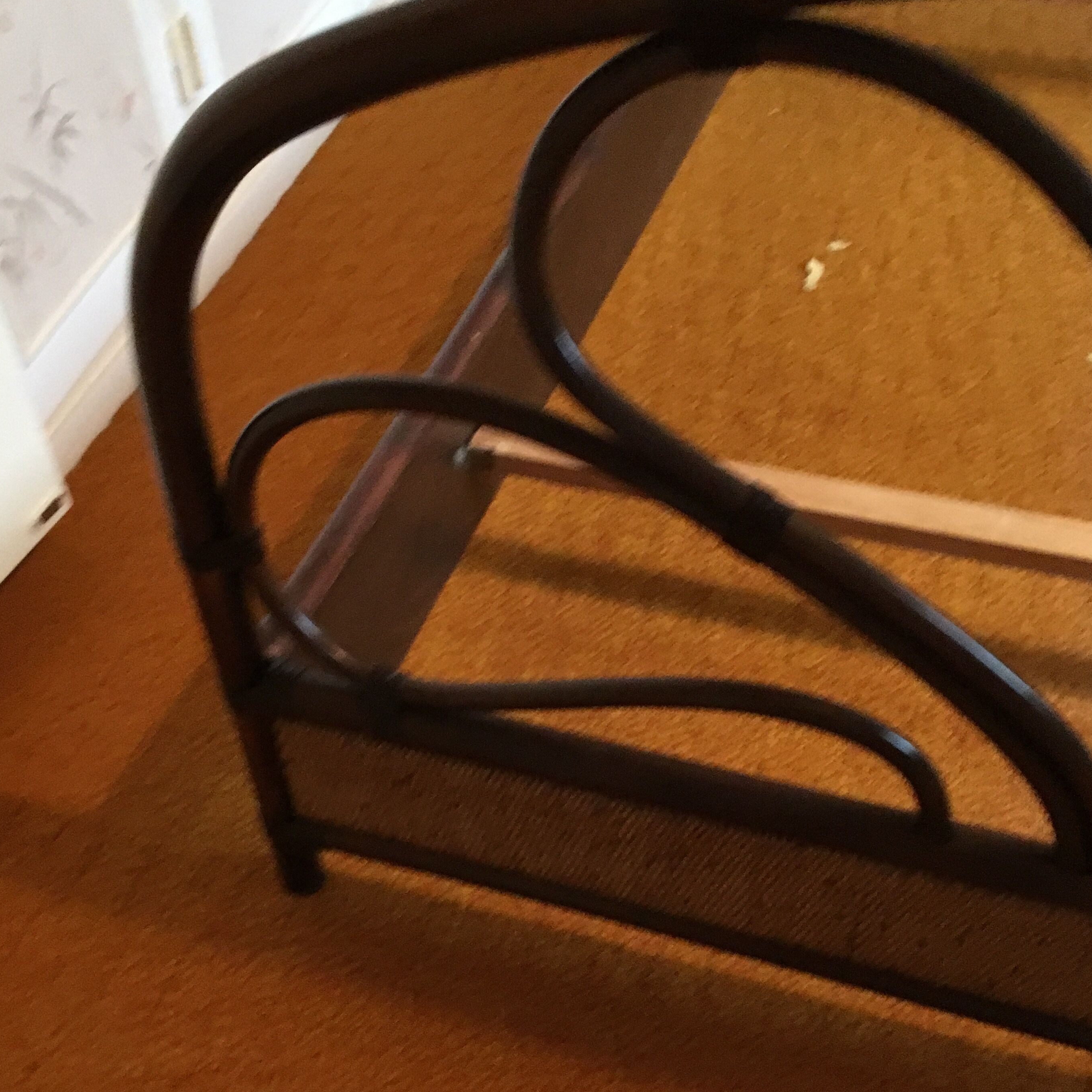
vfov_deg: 43.2
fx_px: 1356
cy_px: 739
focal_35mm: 38
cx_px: 501
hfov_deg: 43.8
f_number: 2.2
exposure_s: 1/17
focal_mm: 4.15
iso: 320
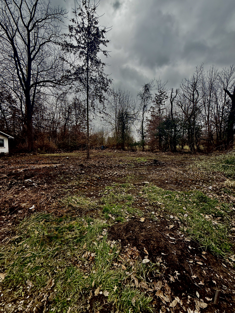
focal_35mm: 14
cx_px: 118
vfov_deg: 102.1
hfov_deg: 85.7
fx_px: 127
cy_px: 156
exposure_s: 1/241
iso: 50
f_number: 2.2
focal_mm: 2.22
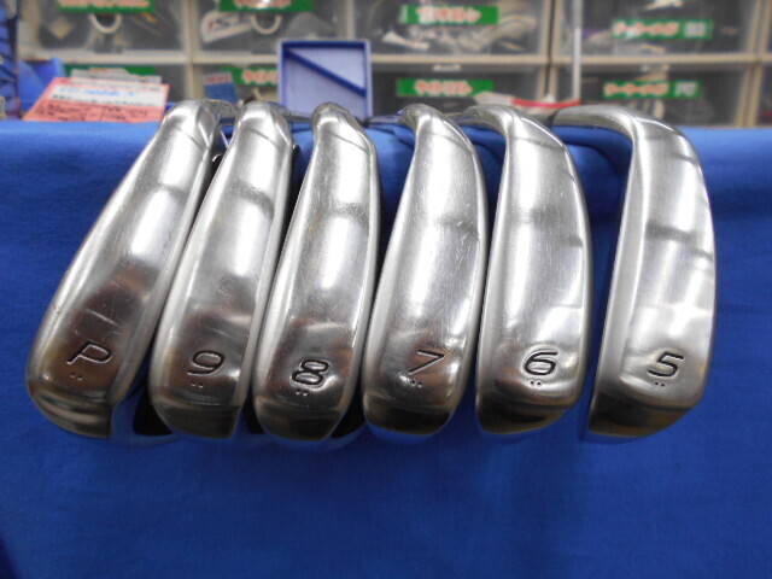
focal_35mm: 26
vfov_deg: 53.1
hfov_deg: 67.3
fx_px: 580
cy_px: 290
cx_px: 386
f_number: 3.2
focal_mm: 4.6
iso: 125
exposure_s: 1/30
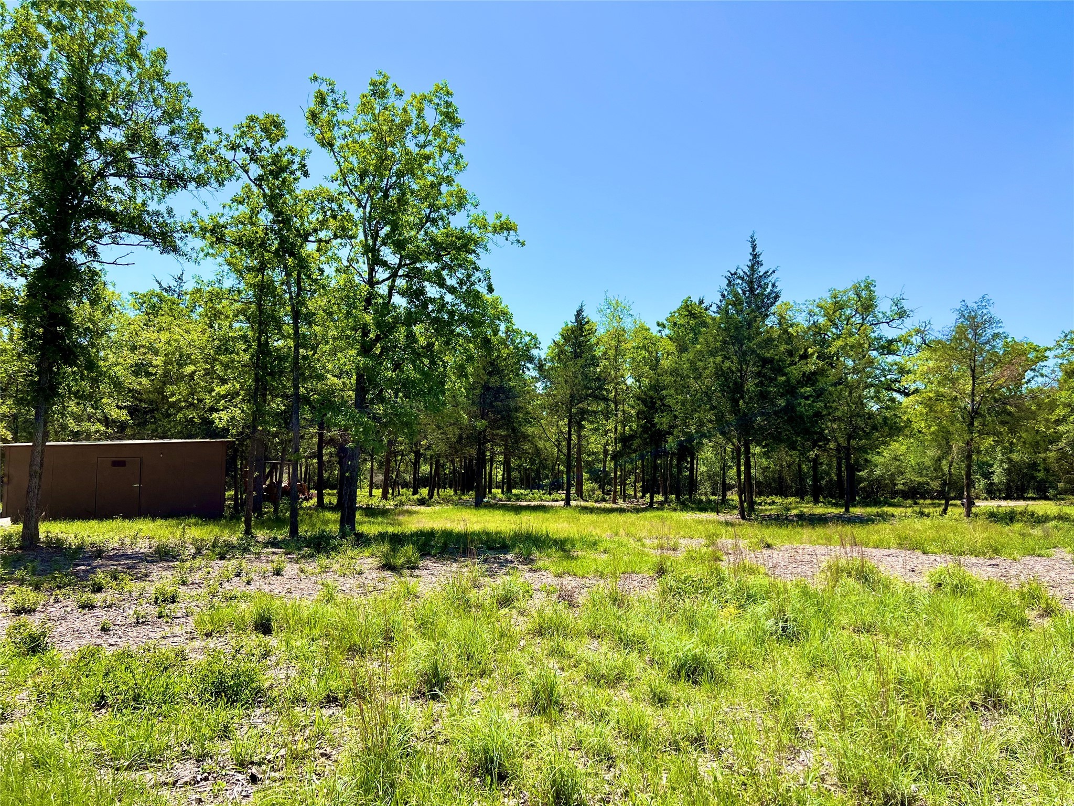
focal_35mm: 26
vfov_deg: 53.1
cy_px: 403
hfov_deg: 67.3
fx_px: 807
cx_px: 537
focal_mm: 5.7
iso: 50
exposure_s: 1/3460
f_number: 1.5
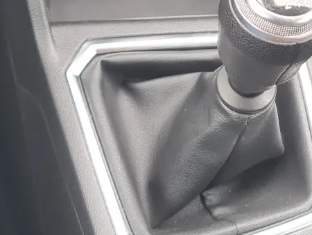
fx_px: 721
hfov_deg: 24.1
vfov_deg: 17.8
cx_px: 239
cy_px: -18
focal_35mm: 80
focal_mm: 7
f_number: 1.8
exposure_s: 1/50
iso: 320
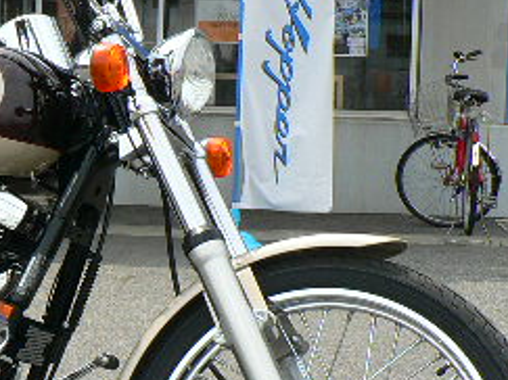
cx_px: -36
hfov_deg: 19.8
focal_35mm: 95
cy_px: 242
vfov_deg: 15.5
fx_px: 1393
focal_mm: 6
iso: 80
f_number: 4
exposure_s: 1/320
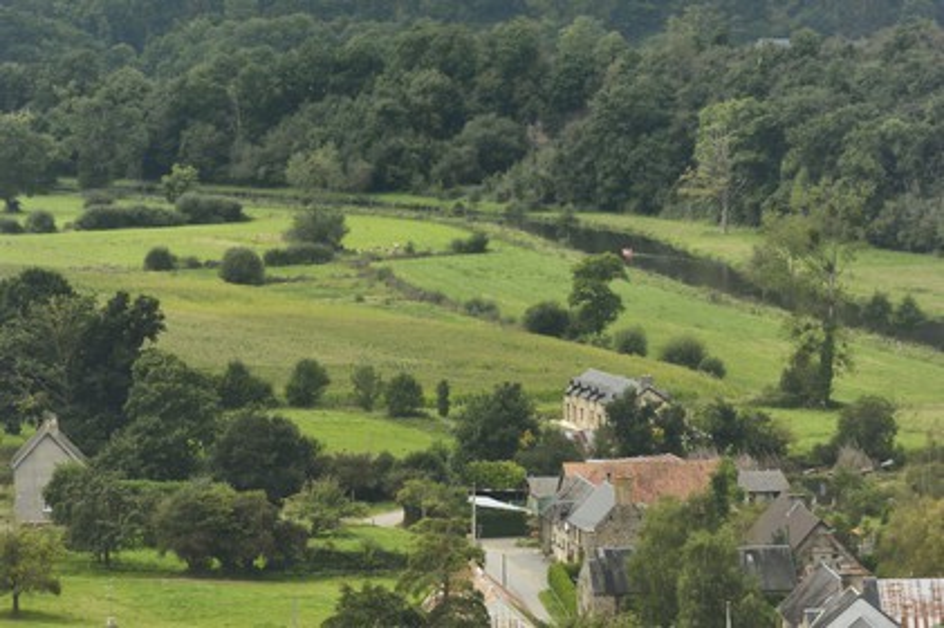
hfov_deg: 9.8
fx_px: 5502
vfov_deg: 6.5
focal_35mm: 210
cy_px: 314
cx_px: 472
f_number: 4.8
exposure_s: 1/200
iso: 100
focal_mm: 140
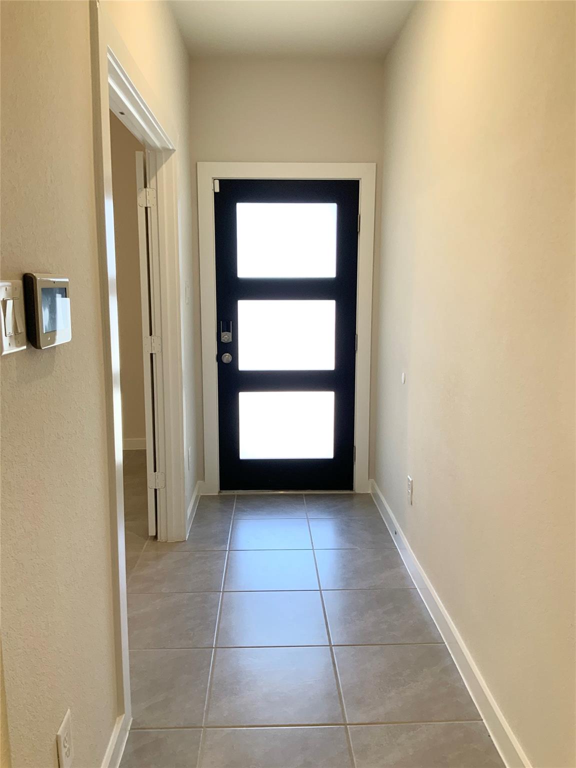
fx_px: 643
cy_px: 384
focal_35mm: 29
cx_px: 288
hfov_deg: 48.2
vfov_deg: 61.7
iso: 32
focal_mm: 3
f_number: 1.8
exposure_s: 1/60
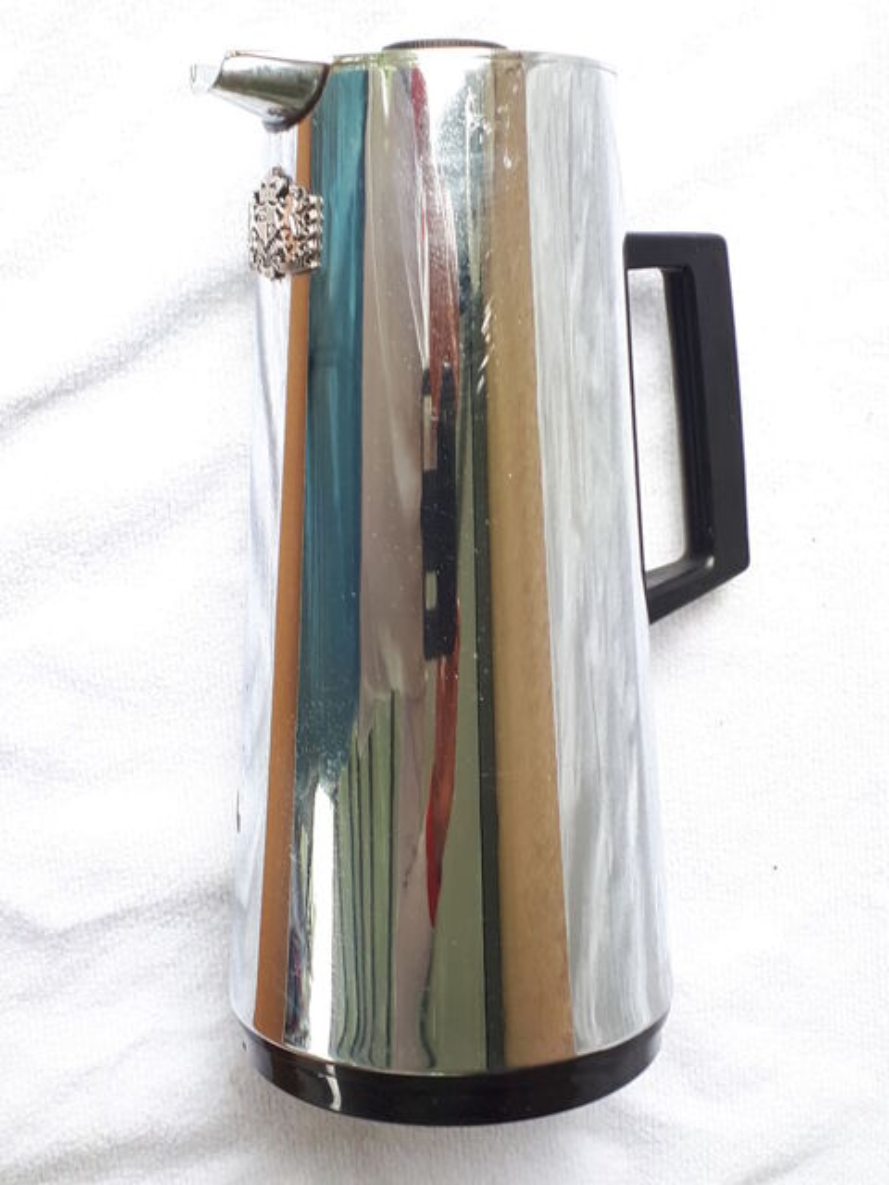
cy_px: 592
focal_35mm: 27
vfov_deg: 65.3
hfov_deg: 51.4
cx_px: 444
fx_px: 925
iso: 40
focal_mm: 3.6
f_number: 1.9
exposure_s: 1/100
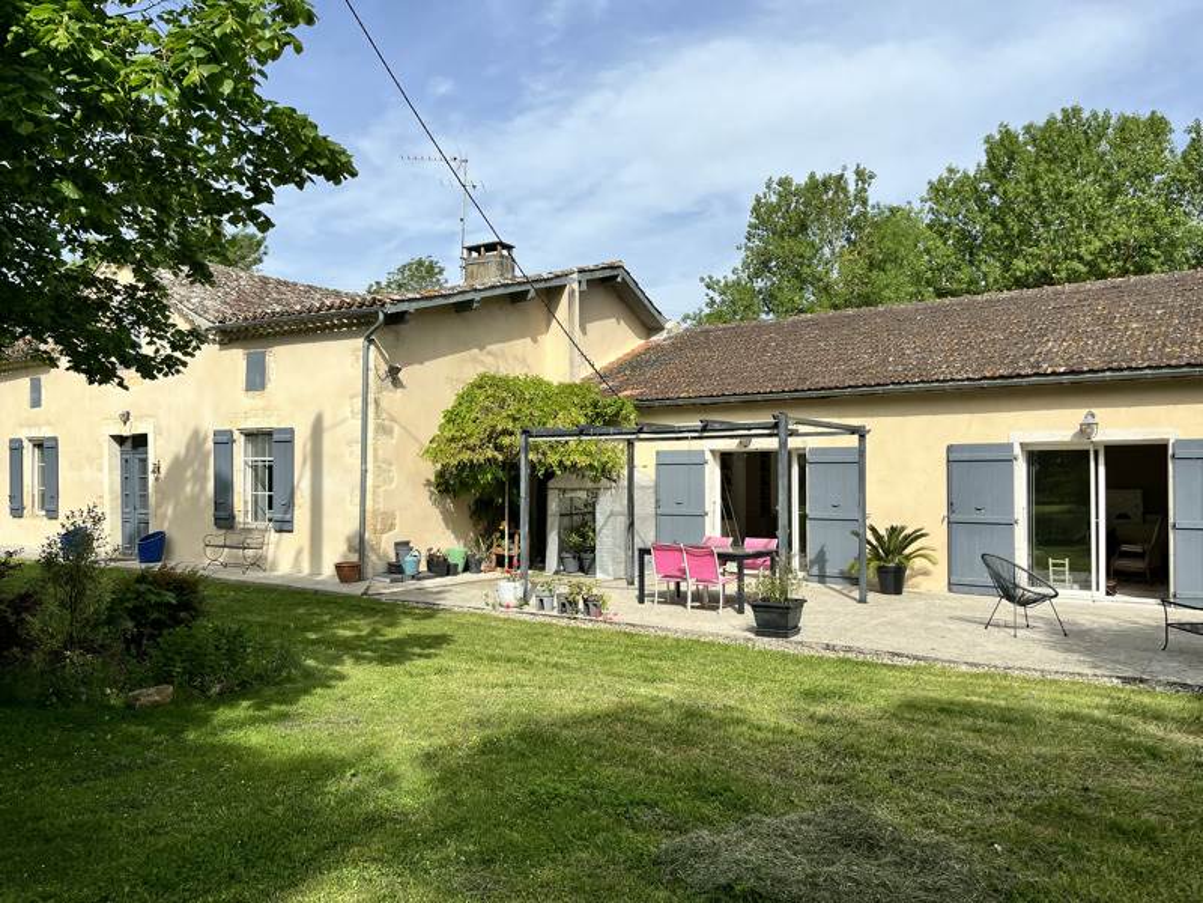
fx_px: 904
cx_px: 602
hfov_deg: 67.3
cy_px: 452
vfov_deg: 53.1
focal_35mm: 26
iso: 50
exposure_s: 1/4149
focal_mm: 5.1
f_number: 1.6
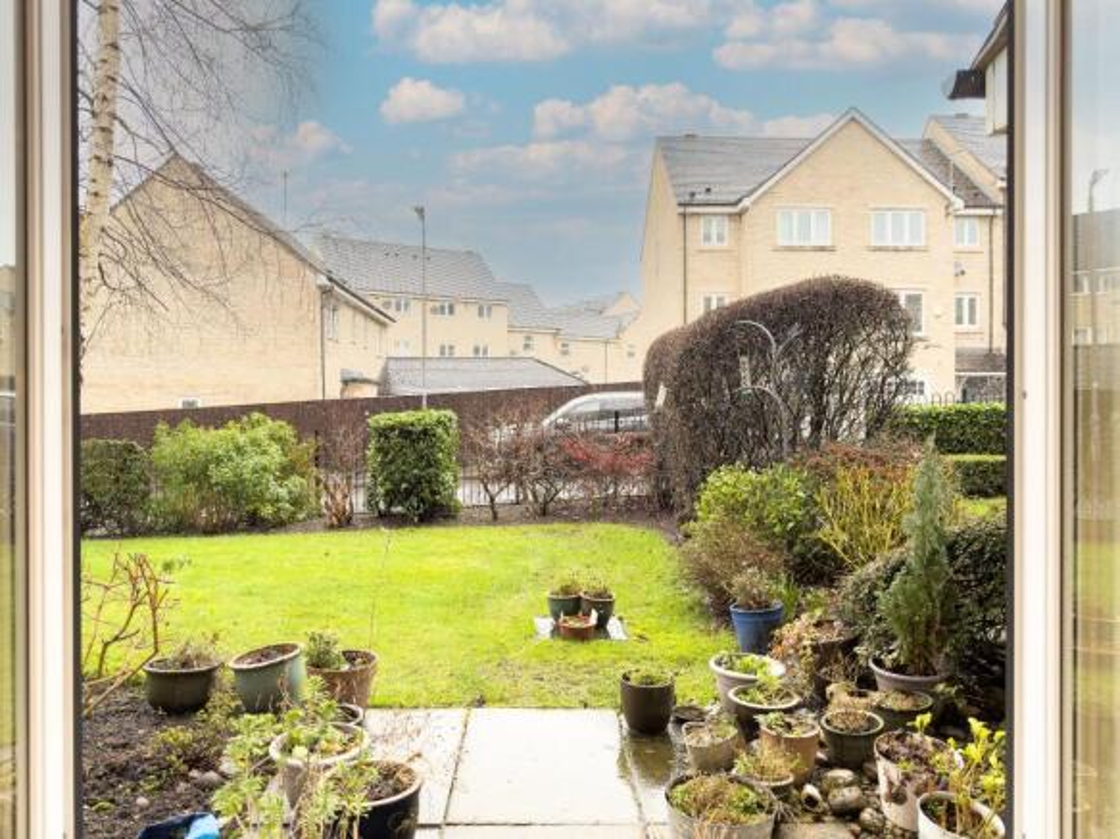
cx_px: 560
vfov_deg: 56.8
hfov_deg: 71.6
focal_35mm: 24
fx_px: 776
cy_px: 420
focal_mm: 6.76
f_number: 1.8
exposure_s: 1/400
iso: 80
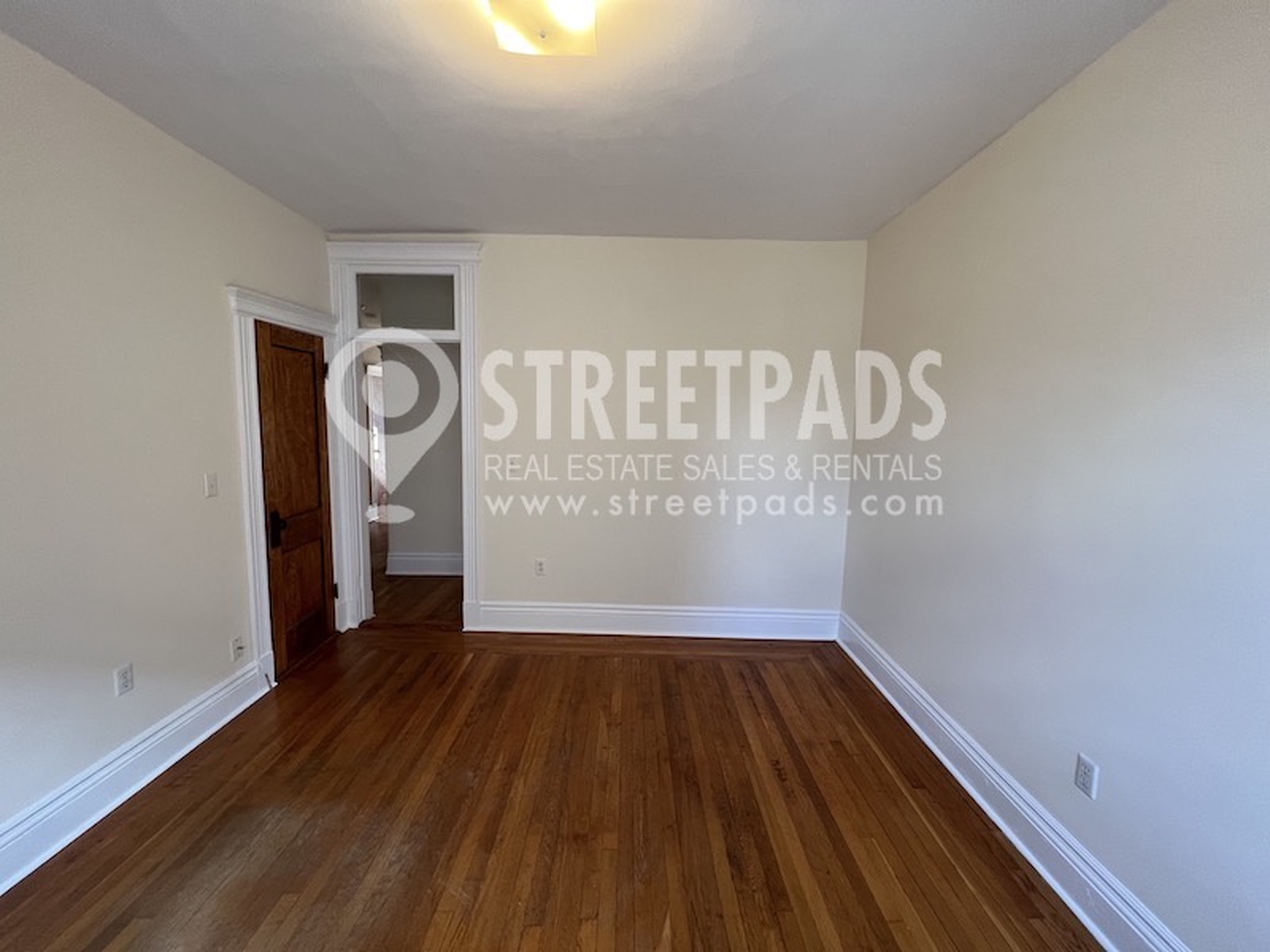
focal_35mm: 13
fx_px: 477
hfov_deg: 106.2
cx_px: 635
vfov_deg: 89.9
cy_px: 476
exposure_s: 1/99
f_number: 1.8
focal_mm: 1.57
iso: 125
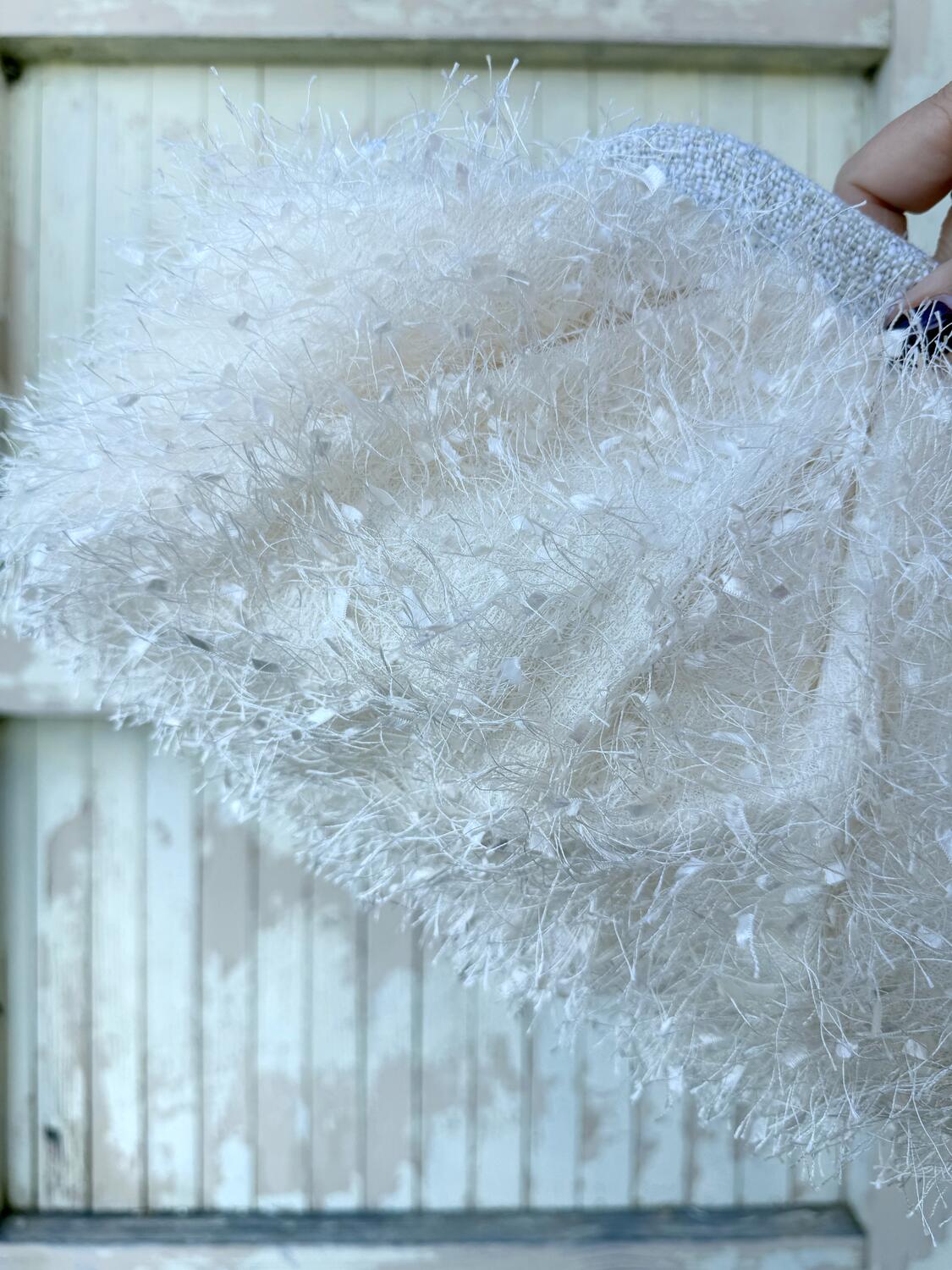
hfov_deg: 56.8
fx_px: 880
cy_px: 635
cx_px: 476
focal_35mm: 24
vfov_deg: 71.6
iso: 80
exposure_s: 1/1230
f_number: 1.78
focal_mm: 6.76
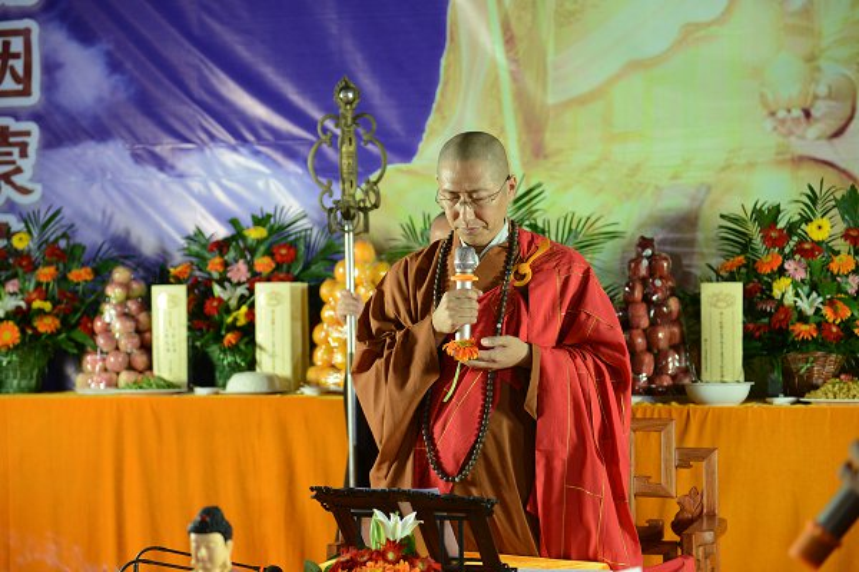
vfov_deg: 19.5
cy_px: 286
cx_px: 430
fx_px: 1670
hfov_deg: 28.8
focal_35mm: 70
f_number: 2.8
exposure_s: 1/80
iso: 1600
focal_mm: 70
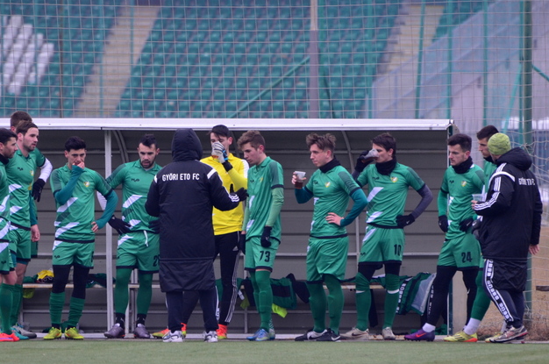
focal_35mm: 575
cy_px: 214
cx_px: 253
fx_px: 8753
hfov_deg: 3.6
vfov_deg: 2.4
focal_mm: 300
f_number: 5.6
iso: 640
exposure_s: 1/320
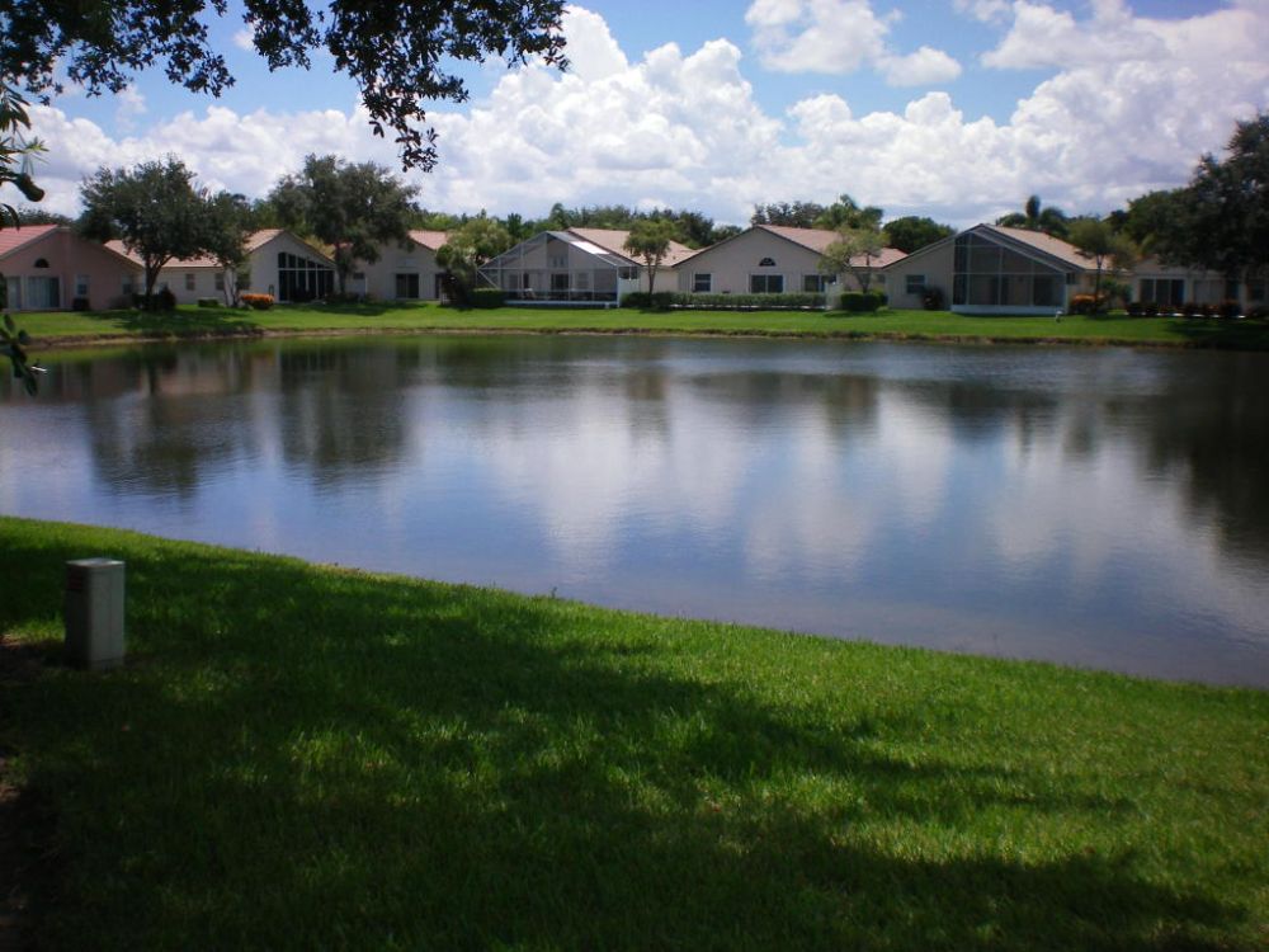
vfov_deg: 37.7
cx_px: 634
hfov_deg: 49.0
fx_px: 1393
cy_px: 476
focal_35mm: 38
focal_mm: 6.3
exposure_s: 1/640
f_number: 4.6
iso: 64
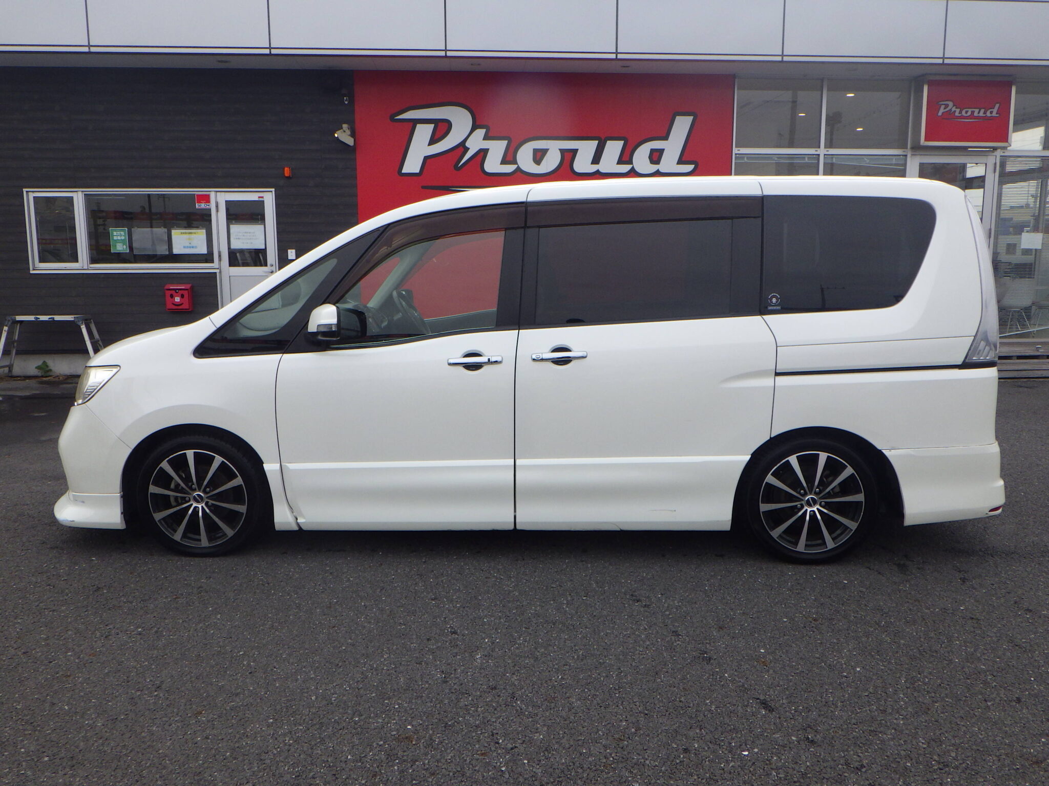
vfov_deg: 49.7
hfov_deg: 63.4
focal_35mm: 28
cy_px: 393
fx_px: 849
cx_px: 524
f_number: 4.2
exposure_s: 1/500
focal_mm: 5
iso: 125
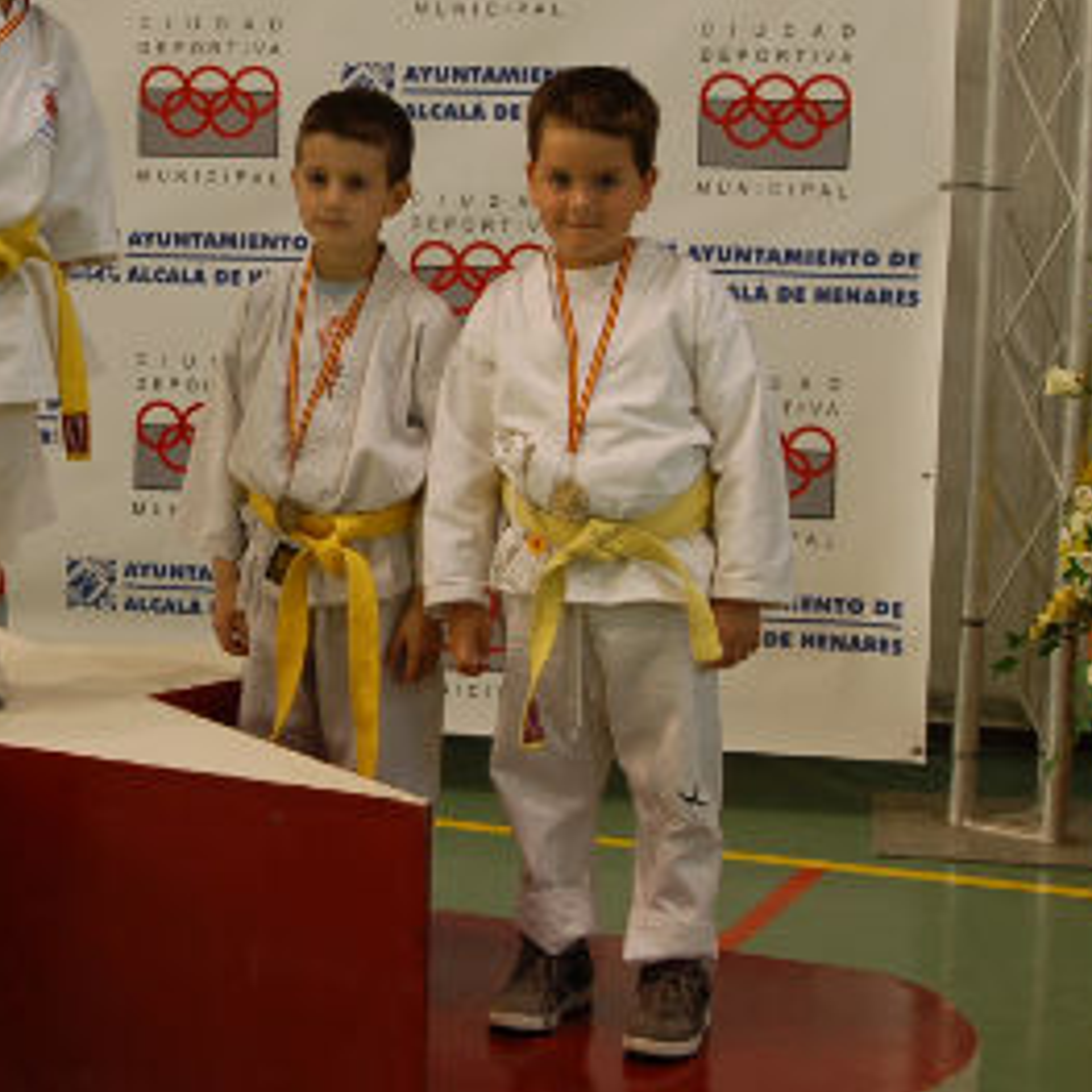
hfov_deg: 18.7
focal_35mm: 90
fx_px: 3211
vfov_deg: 19.2
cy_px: 357
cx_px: -25
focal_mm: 31
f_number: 3.8
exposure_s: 1/50
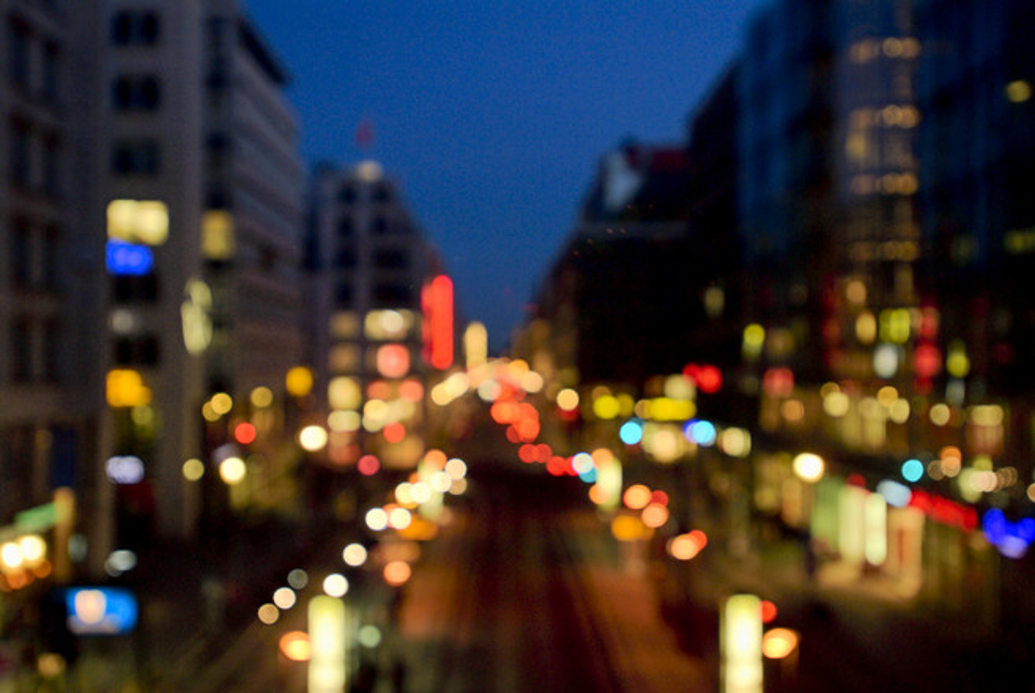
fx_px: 1511
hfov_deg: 37.8
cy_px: 346
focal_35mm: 52
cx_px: 518
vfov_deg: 25.8
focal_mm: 35
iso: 200
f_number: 3.5
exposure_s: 1/15
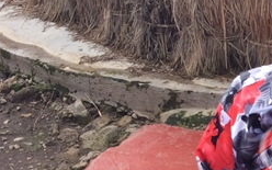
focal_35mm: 98
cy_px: 158
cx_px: 268
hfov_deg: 20.6
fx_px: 726
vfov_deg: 13.2
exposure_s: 1/443
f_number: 2.4
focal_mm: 3.3
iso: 32
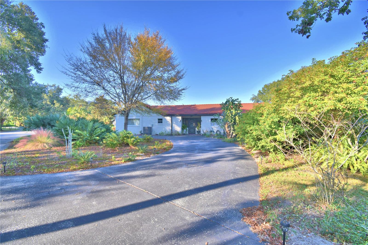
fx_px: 153
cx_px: 184
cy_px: 122
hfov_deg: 100.4
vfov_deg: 77.3
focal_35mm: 15
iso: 100
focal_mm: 10
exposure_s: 1/250
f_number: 7.1
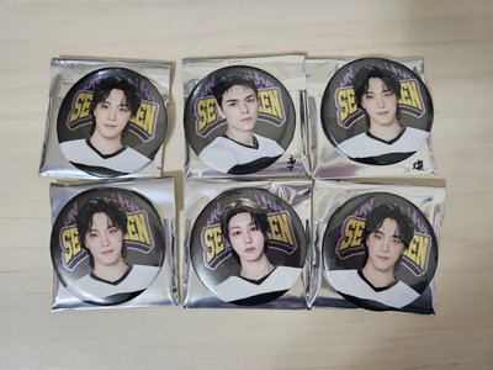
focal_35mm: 23
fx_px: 328
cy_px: 185
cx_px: 246
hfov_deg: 73.9
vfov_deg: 58.9
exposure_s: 1/40
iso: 640
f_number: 1.7
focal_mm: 6.3
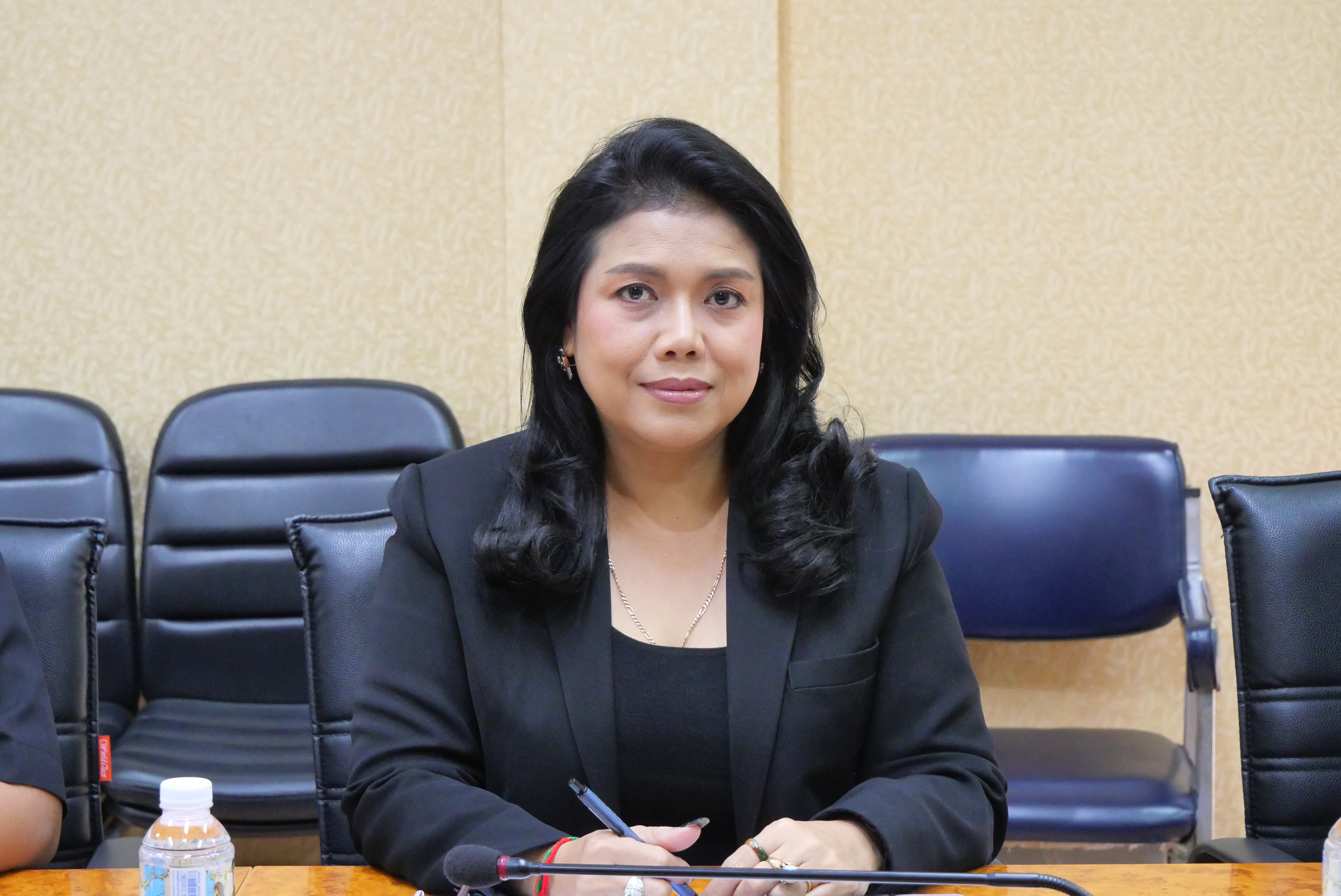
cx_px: 670
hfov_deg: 25.0
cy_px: 448
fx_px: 3019
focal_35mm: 81
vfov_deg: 16.9
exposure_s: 1/25
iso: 3200
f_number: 5.4
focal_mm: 39
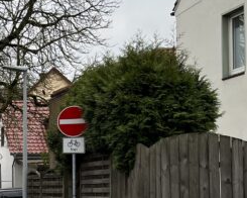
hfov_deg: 15.5
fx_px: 775
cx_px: -198
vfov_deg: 14.4
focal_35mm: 106
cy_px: 169
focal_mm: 5.1
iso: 40
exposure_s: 1/182
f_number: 1.6
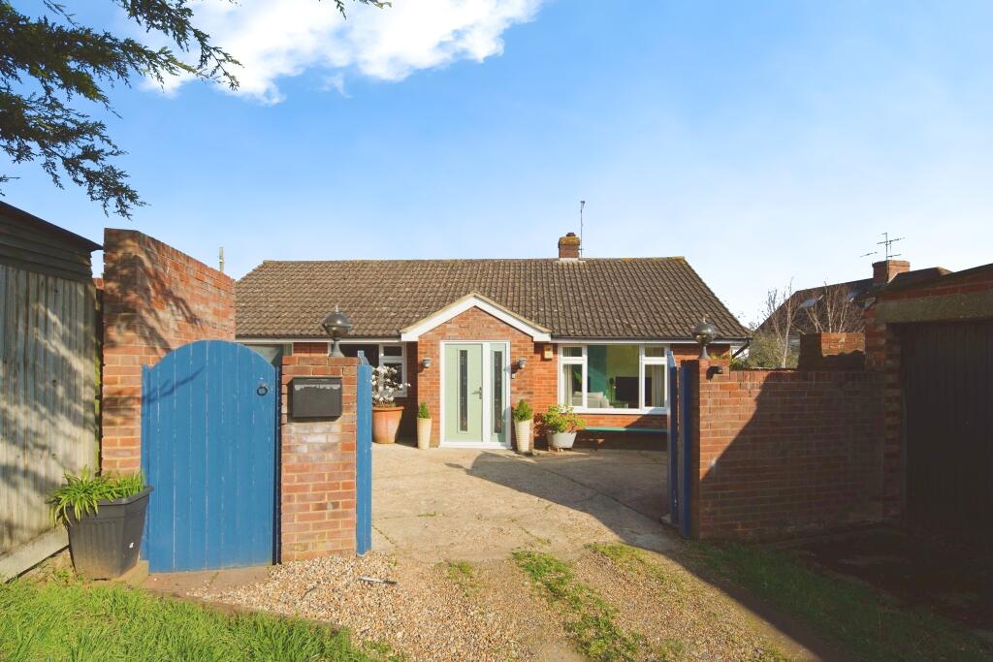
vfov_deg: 70.5
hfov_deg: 93.3
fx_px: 469
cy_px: 331
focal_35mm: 17
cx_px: 496
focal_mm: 17
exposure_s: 1/2500
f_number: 7.1
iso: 640
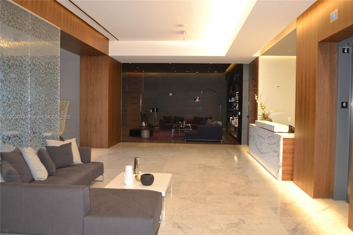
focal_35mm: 30
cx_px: 176
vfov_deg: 43.6
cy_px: 118
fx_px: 294
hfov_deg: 61.9
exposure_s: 1/30
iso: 320
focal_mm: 20
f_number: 3.8
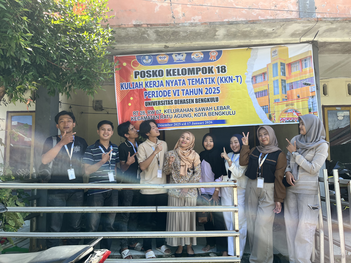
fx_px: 264
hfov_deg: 67.3
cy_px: 132
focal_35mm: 26
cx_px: 176
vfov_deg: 53.1
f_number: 1.6
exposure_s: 1/577
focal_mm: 5.1
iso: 50
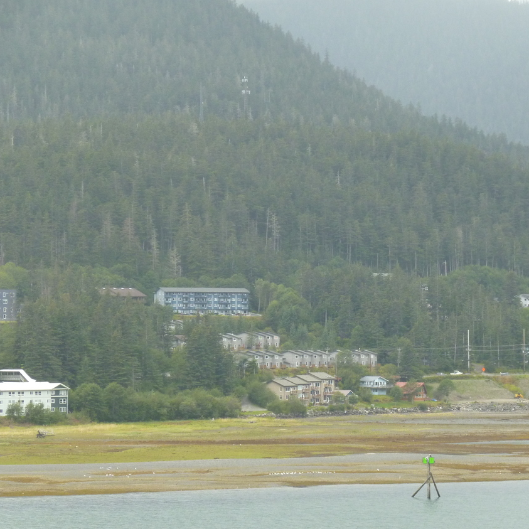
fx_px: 2438
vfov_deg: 12.4
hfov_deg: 12.4
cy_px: 281
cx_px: 345
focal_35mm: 141
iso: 250
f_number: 5.2
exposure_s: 1/60
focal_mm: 18.8
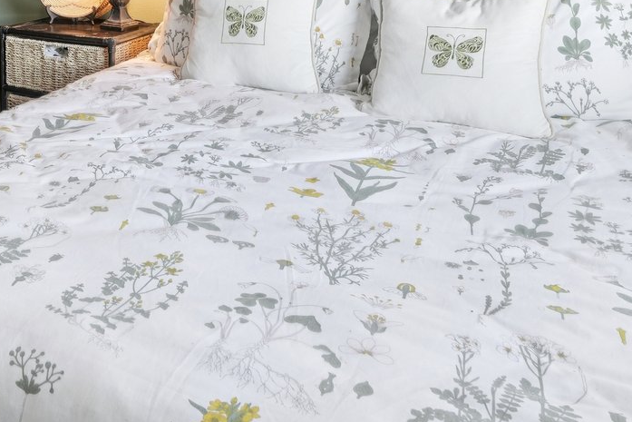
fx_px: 825
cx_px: 44
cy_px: -89
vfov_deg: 25.6
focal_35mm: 47
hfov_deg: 38.5
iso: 400
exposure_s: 1/6
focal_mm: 16
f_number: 8
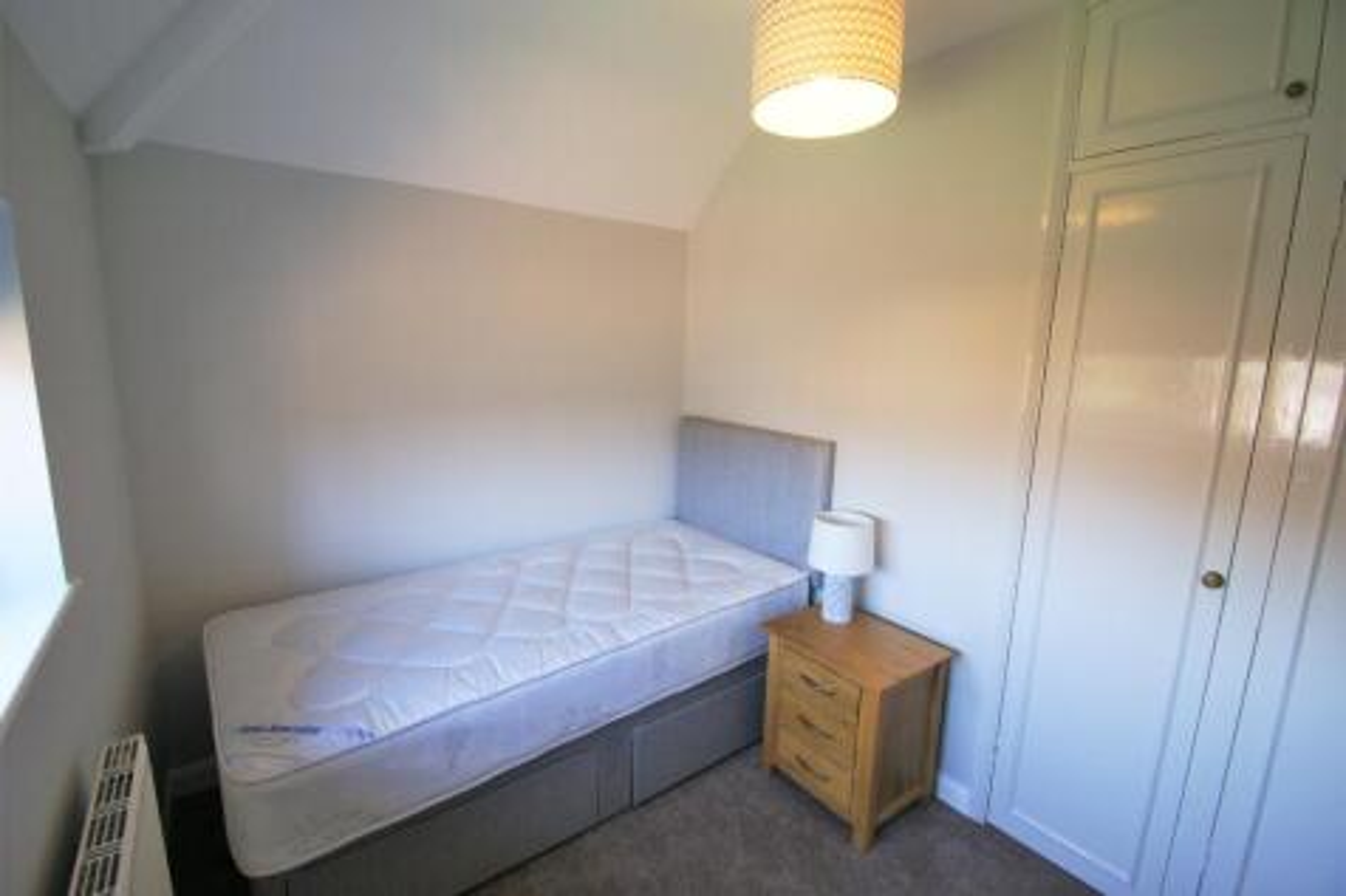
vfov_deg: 77.3
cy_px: 448
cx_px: 673
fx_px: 561
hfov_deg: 100.4
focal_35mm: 15
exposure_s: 1/30
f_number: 4
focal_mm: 10
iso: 100
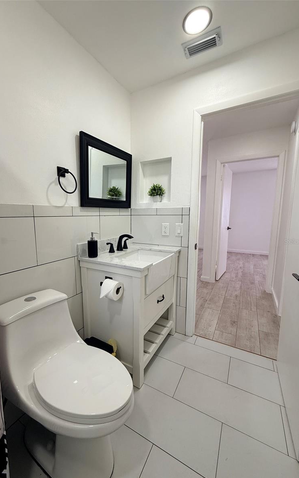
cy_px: 241
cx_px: 131
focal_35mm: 15
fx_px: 196
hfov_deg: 74.5
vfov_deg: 101.5
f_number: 2.2
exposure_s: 1/120
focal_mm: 2.22
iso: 125
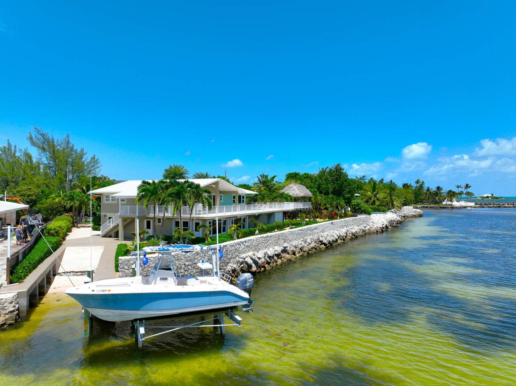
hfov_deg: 71.6
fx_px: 358
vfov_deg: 56.8
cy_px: 193
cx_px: 258
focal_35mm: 24
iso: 110
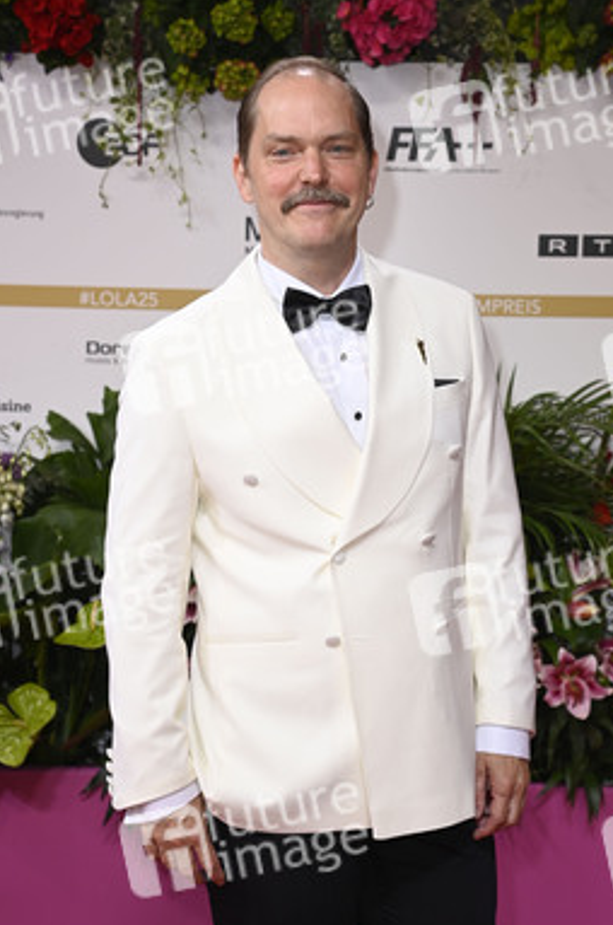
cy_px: 478
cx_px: 314
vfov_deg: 29.3
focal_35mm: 69
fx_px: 1769
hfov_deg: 19.7
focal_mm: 66
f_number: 6.3
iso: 640
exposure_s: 1/200
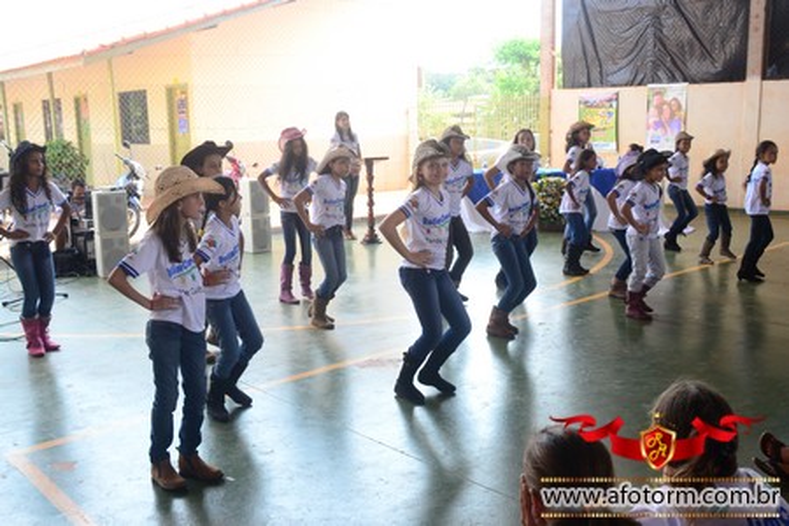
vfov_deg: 36.9
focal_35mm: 36
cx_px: 394
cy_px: 263
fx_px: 789
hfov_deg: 53.1
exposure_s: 1/160
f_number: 6.3
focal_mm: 24
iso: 400
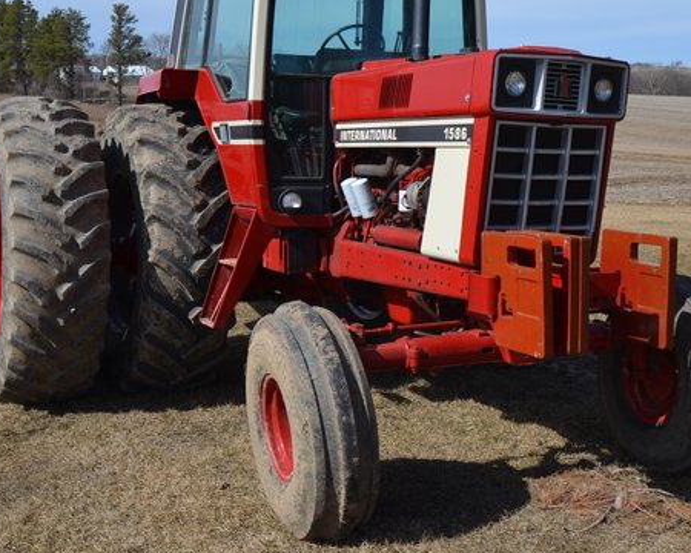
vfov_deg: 30.7
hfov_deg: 38.0
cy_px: 213
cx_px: 381
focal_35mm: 49
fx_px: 1002
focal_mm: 22
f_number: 9
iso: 100
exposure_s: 1/320
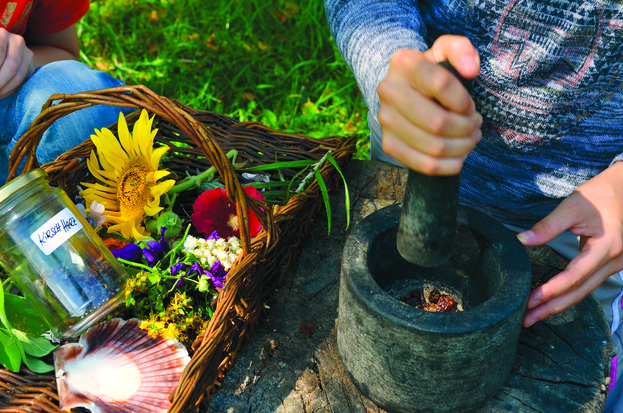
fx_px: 1088
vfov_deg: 21.5
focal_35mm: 63
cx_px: 312
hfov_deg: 32.0
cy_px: 206
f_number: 7.1
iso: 200
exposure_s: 1/200
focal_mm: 42
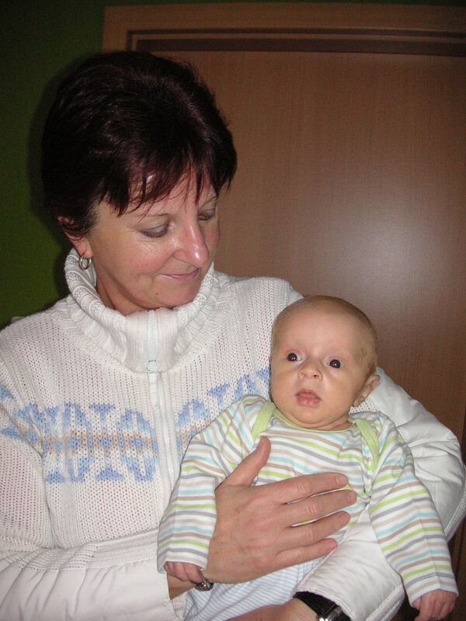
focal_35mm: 37
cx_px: 233
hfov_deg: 38.7
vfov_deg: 50.1
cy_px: 310
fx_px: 664
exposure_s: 1/45
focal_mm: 6.1
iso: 160
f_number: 2.8
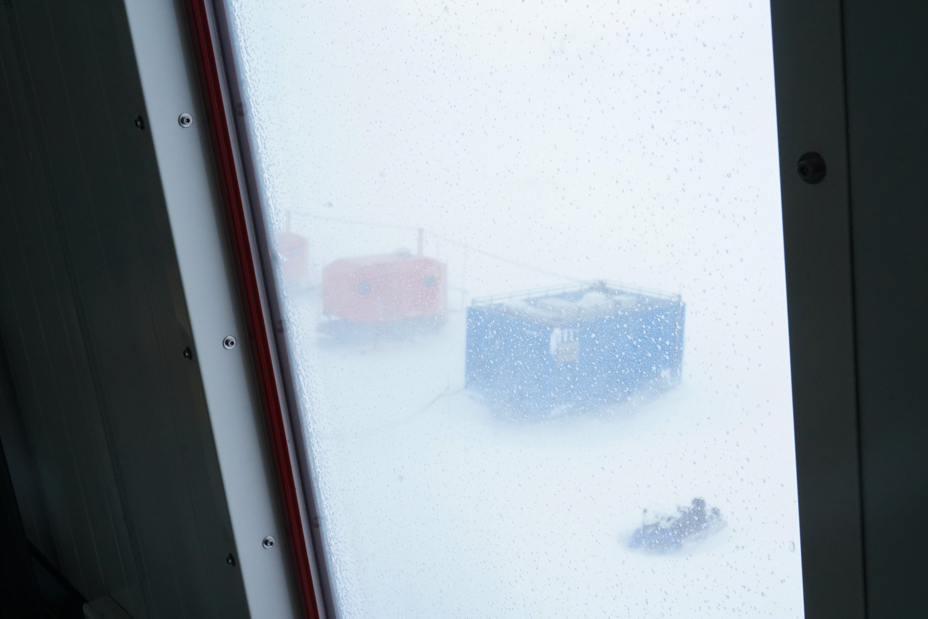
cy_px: 310
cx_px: 464
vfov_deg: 31.9
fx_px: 1083
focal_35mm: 42
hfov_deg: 46.4
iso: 3200
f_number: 13
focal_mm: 42
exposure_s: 1/160
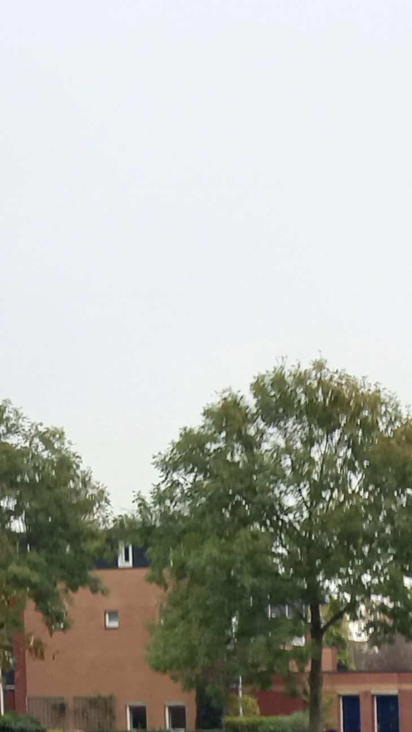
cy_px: 823
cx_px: 713
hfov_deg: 13.2
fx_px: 1631
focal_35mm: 84
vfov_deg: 23.6
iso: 80
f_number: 2
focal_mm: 4.6
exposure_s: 1/49
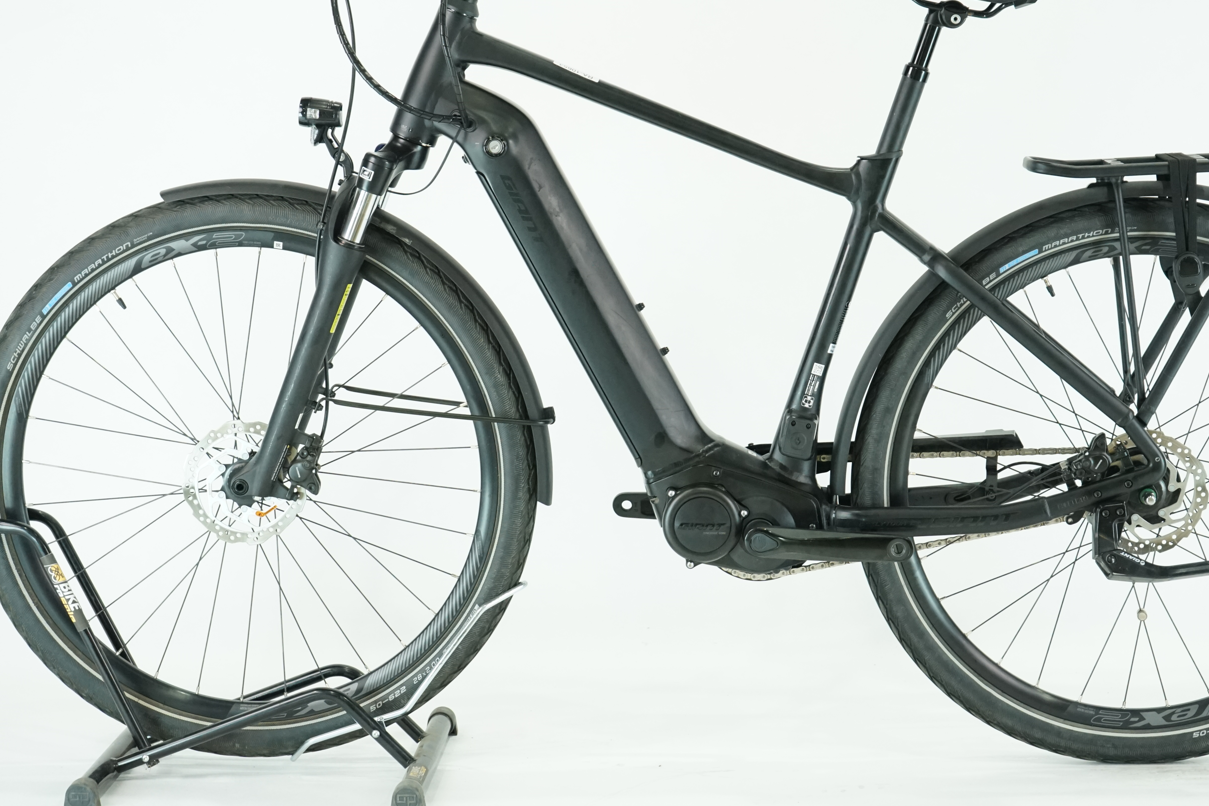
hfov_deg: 24.5
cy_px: 308
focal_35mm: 83
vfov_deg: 16.4
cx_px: 691
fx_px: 2787
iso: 2500
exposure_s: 1/200
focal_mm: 67
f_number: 5.6
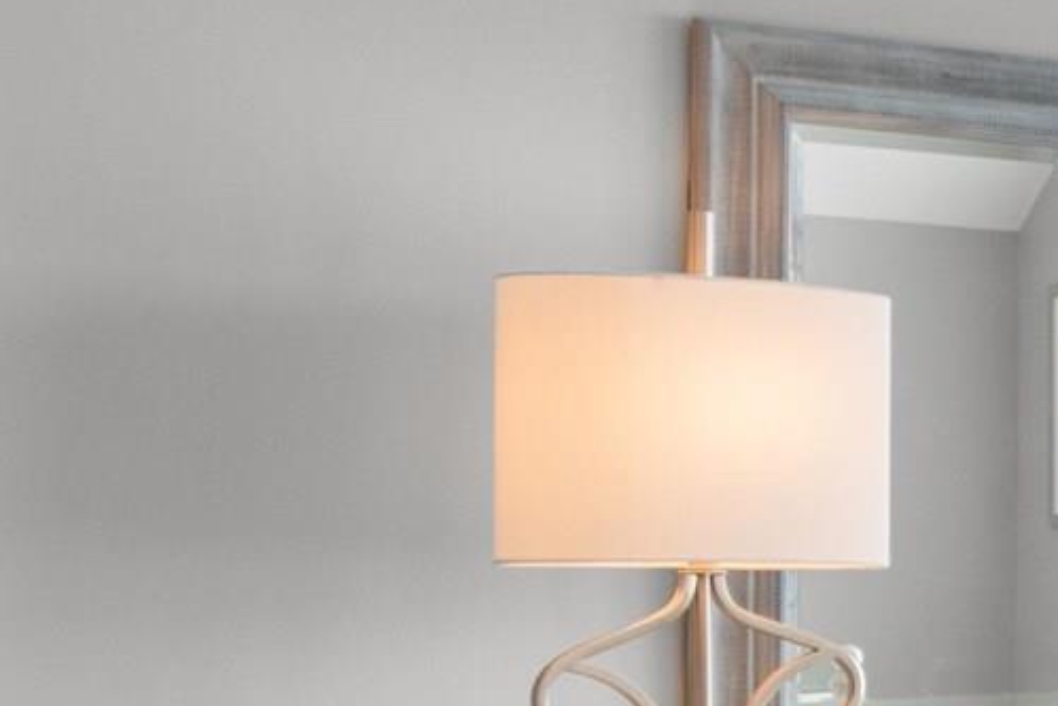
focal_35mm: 117
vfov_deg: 11.7
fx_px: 3439
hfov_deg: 14.6
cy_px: 486
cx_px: 2069
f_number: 4.8
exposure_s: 1/40
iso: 100
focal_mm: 13
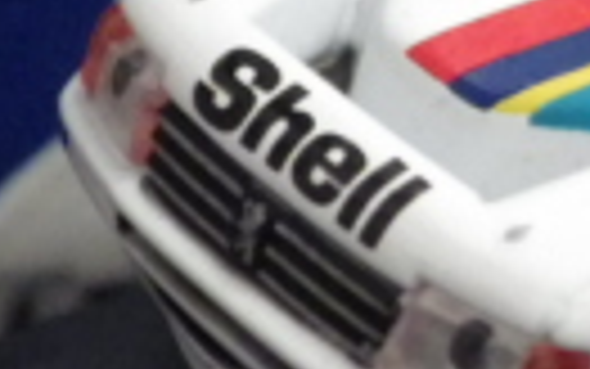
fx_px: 4166
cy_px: 9
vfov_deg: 5.1
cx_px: 1027
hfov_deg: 7.9
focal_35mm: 259
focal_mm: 9
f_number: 3.8
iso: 800
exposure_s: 1/50
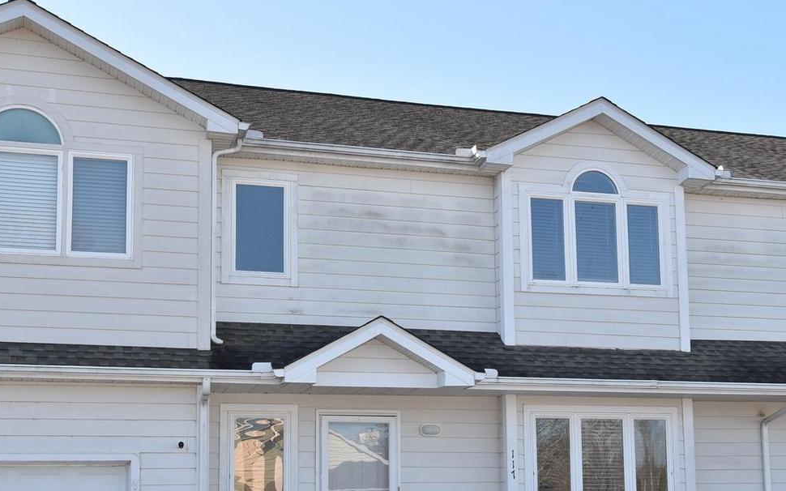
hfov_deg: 35.7
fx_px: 1216
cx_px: 475
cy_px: 363
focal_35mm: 57
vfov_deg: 22.6
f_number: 13
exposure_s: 1/200
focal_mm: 25
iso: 400
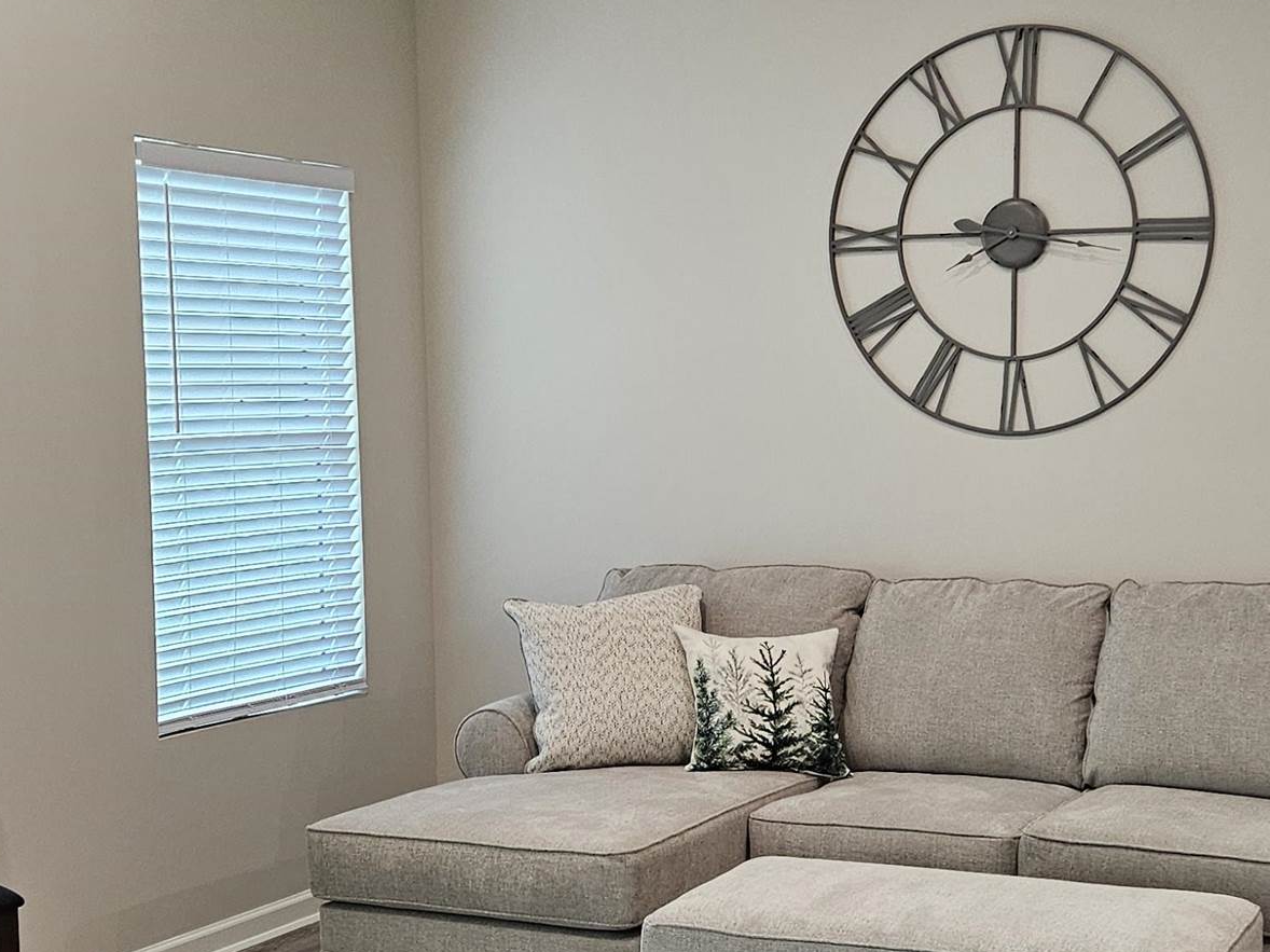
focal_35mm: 60
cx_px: 778
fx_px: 2201
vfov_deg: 24.3
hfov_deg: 32.1
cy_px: 604
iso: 320
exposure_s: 1/120
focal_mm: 5.4
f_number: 1.8
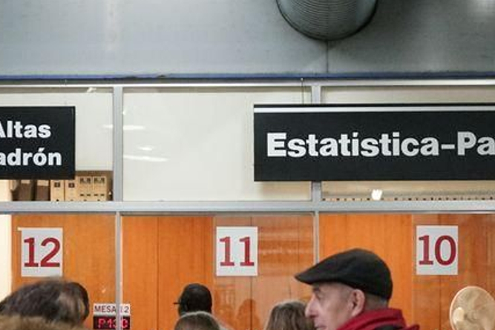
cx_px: 208
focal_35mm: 168
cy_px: 242
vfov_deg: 8.2
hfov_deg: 12.2
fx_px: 2310
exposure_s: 1/200
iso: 8000
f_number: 5.6
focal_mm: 70
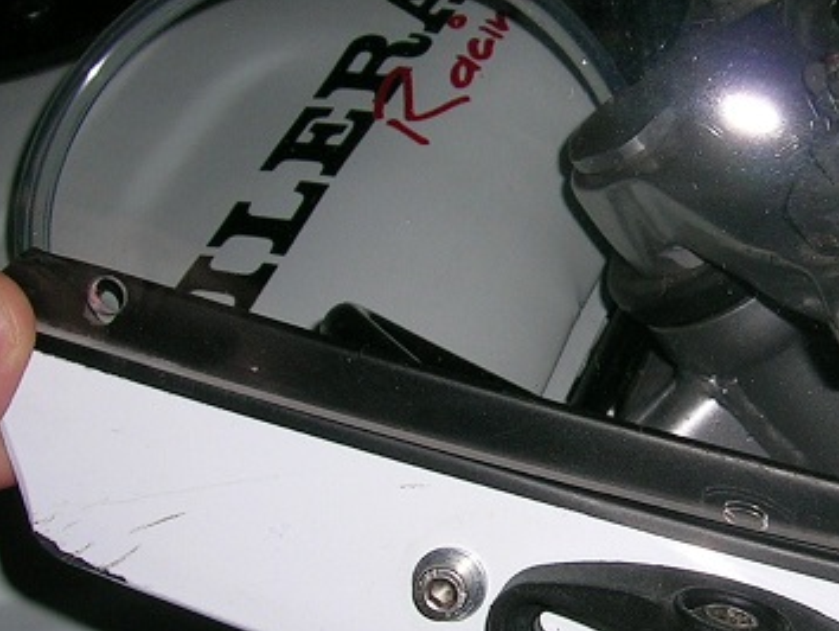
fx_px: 1916
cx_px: 661
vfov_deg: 18.7
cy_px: 363
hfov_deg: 24.3
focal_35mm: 79
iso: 50
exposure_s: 1/60.1
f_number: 4.8
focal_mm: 5.4
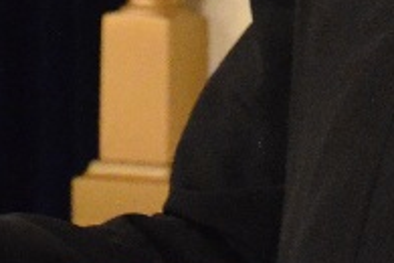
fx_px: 4553
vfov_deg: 3.3
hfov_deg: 5.0
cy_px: -332
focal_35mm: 416
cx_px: 176
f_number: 4.8
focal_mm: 45
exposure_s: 1/50
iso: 4000
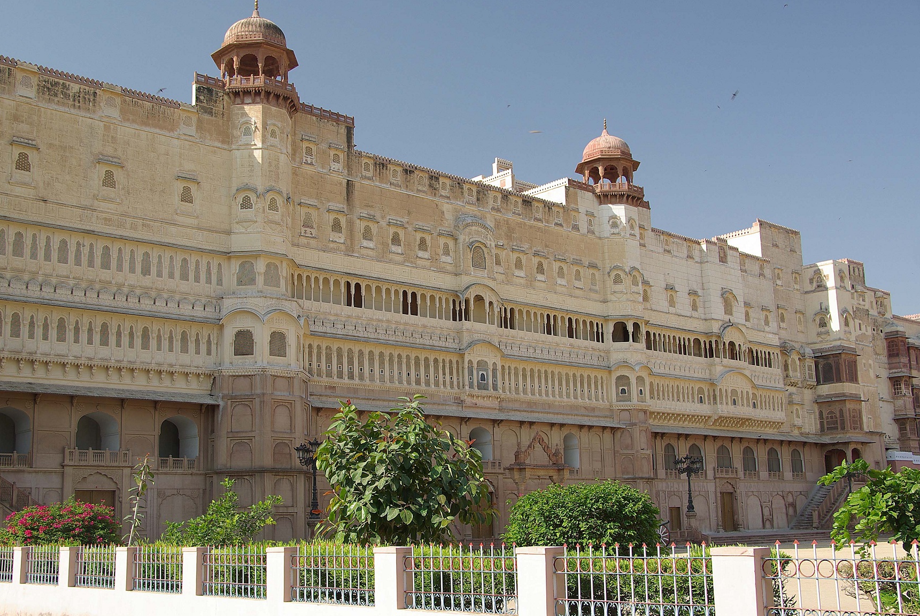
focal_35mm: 44
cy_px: 324
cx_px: 438
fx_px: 1115
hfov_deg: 44.8
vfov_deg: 30.9
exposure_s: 1/90
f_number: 5.6
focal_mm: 25
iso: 100
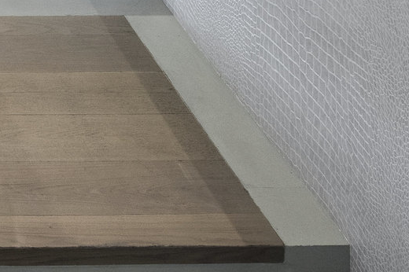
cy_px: -621
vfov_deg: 9.6
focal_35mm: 97
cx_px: -290
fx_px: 1101
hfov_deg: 17.6
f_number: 4
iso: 500
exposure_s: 1/8
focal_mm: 14
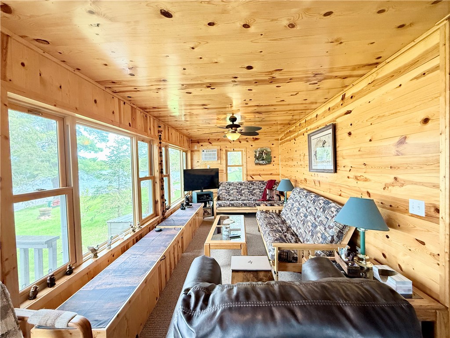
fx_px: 182
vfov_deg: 85.7
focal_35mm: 14
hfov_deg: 102.1
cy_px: 169
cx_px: 225
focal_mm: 2.22
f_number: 2.2
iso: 500
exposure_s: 1/120
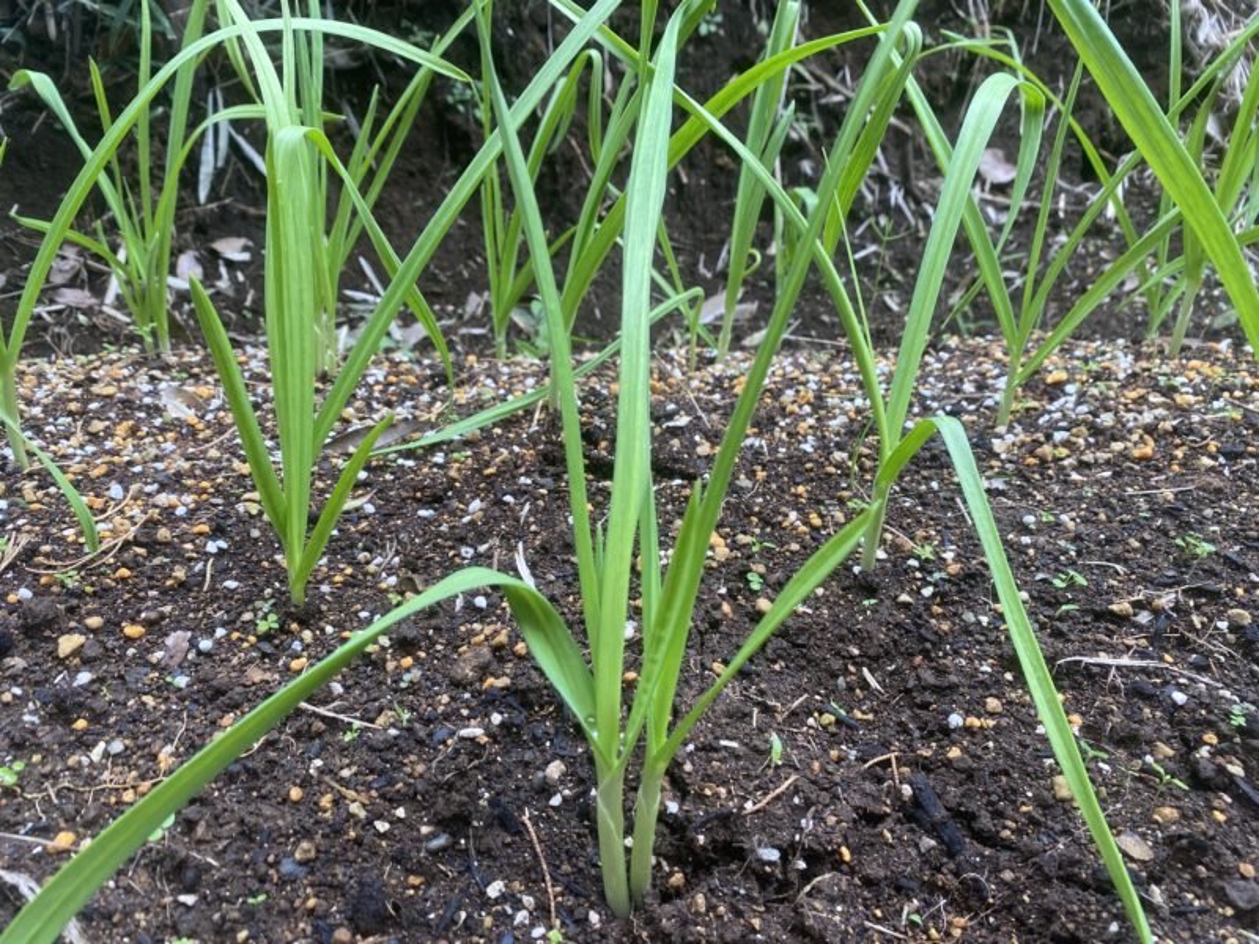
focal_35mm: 26
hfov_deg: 67.3
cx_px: 630
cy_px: 472
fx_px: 946
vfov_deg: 53.1
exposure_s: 1/121
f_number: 1.8
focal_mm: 4.25
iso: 100
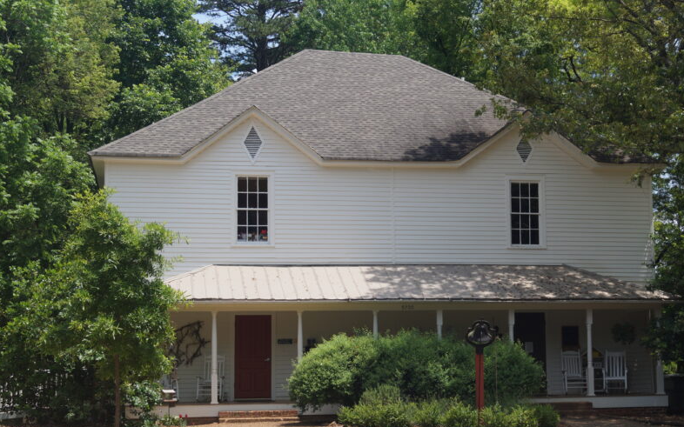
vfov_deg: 18.7
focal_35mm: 70
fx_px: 1298
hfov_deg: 29.4
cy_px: 241
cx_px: 428
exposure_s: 1/320
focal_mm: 35
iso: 100
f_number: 5.6
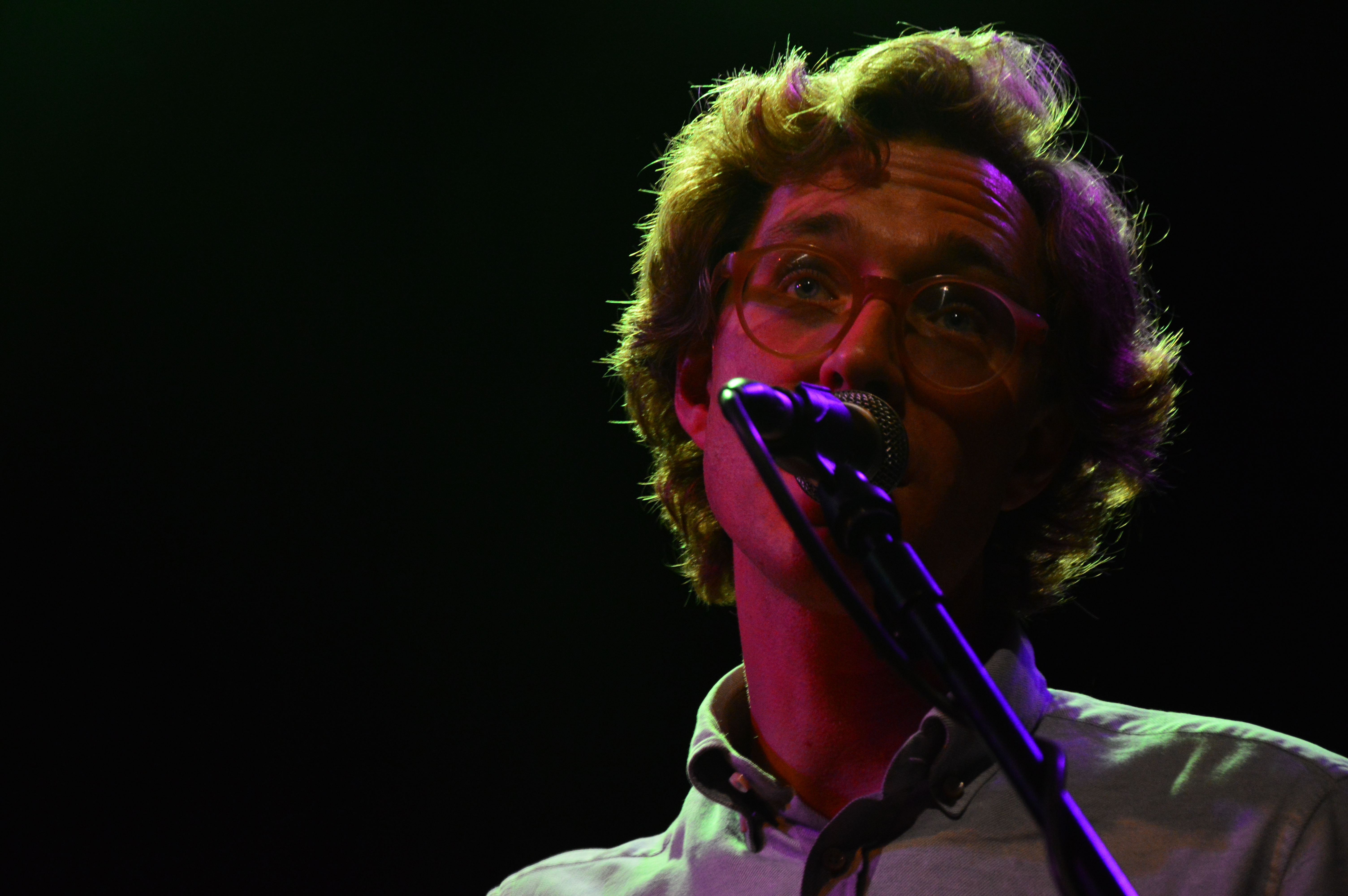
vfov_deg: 12.2
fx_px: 4209
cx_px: 674
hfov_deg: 18.2
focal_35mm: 112
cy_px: 448
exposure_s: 1/60
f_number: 5.3
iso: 1600
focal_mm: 75
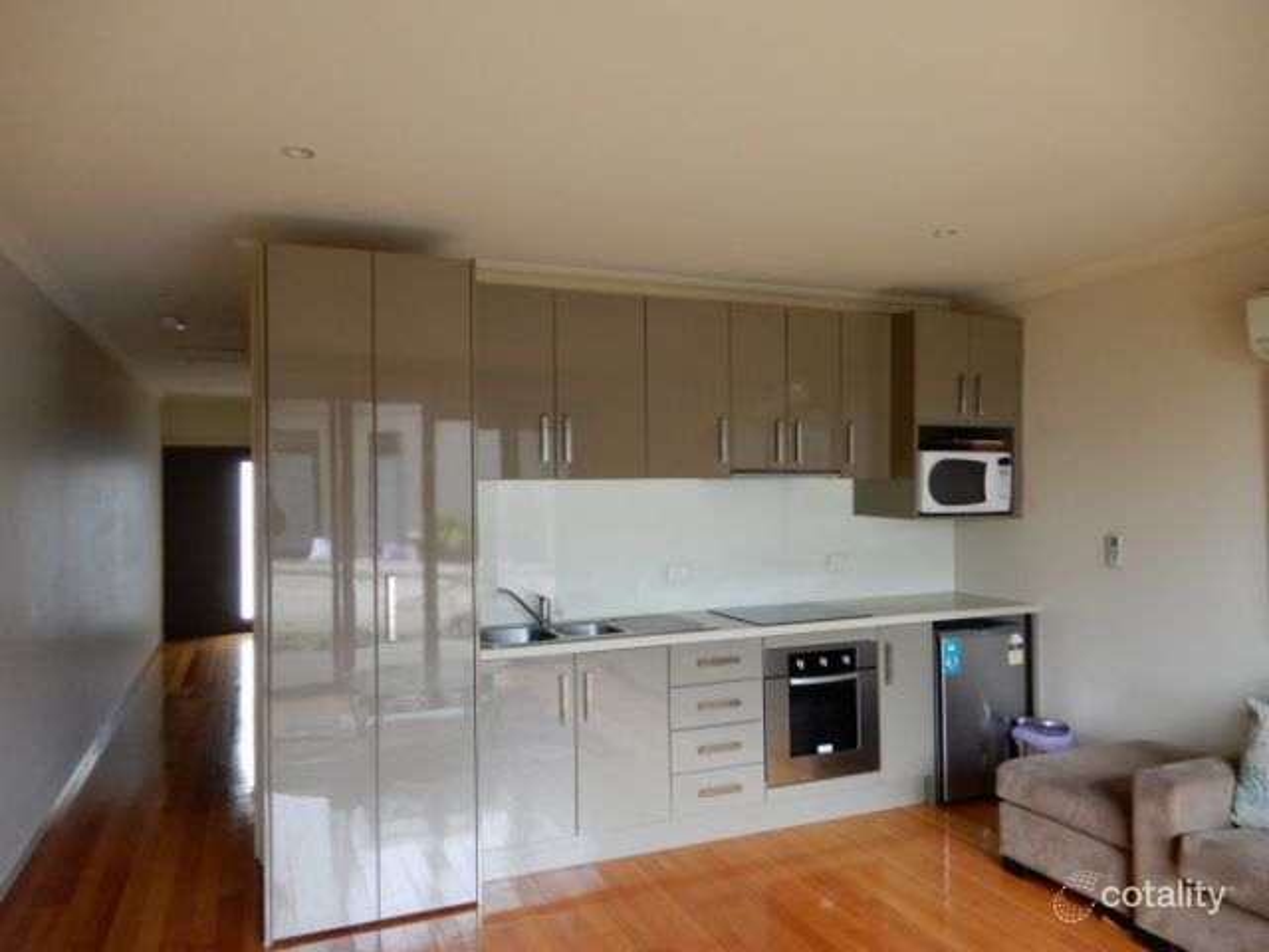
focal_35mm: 24
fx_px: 880
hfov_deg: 71.6
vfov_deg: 56.8
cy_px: 476
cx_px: 634
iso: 400
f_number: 3.4
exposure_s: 1/20
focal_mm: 4.3
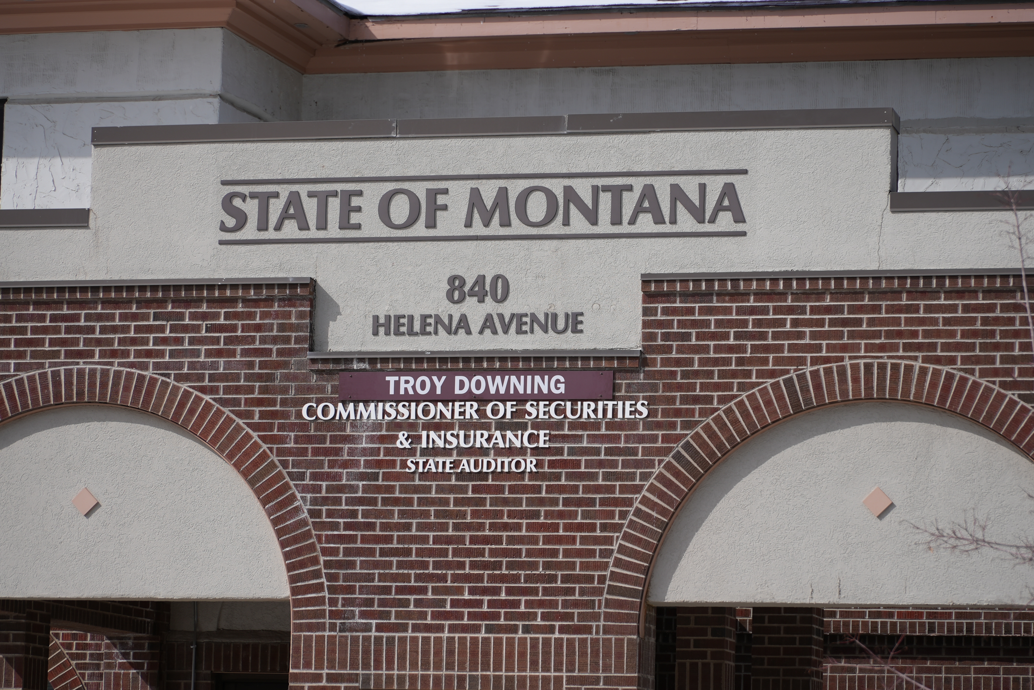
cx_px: 517
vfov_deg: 10.2
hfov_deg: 15.2
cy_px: 345
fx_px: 3879
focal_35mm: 135
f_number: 4.5
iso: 80
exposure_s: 1/1000
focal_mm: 135
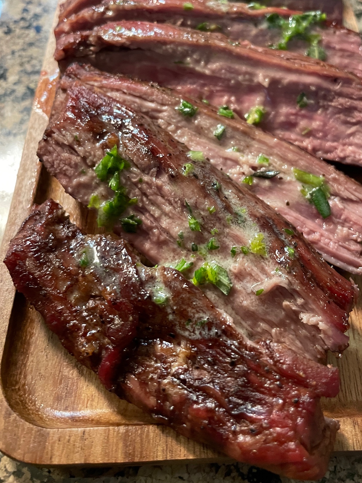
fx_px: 460
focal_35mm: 33
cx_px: 228
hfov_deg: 42.6
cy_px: 186
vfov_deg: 54.8
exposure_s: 1/40
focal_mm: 4.2
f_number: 1.6
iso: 500
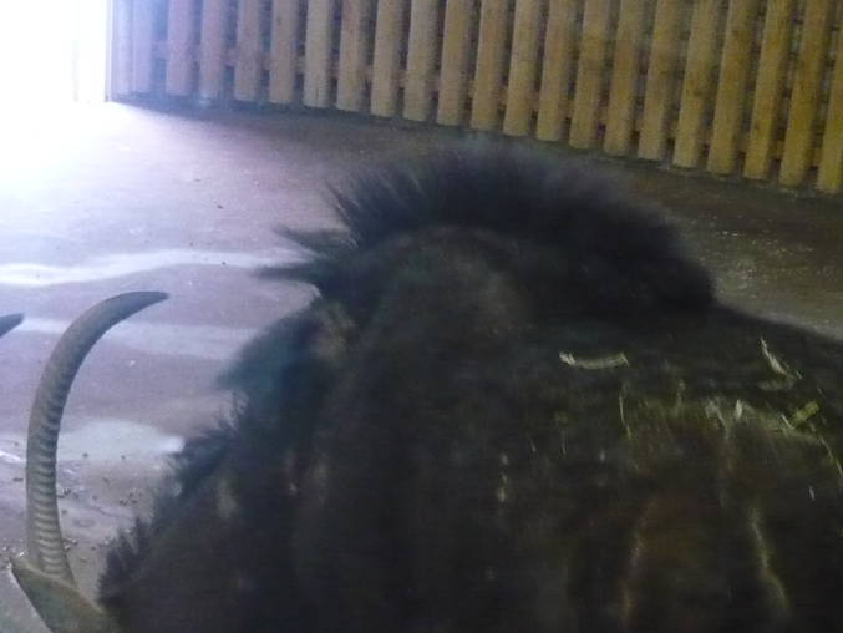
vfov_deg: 18.4
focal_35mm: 78
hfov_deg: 25.0
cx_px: 438
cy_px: 628
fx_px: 1900
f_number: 2.8
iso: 800
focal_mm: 5.5
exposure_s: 1/10
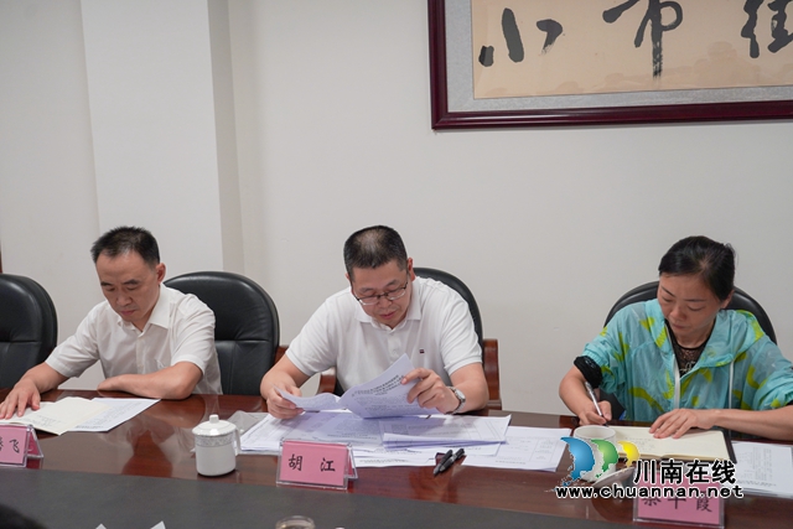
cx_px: 396
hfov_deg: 46.4
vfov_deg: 31.9
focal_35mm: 42
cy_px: 264
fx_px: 925
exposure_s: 1/125
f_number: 4
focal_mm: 42
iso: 400
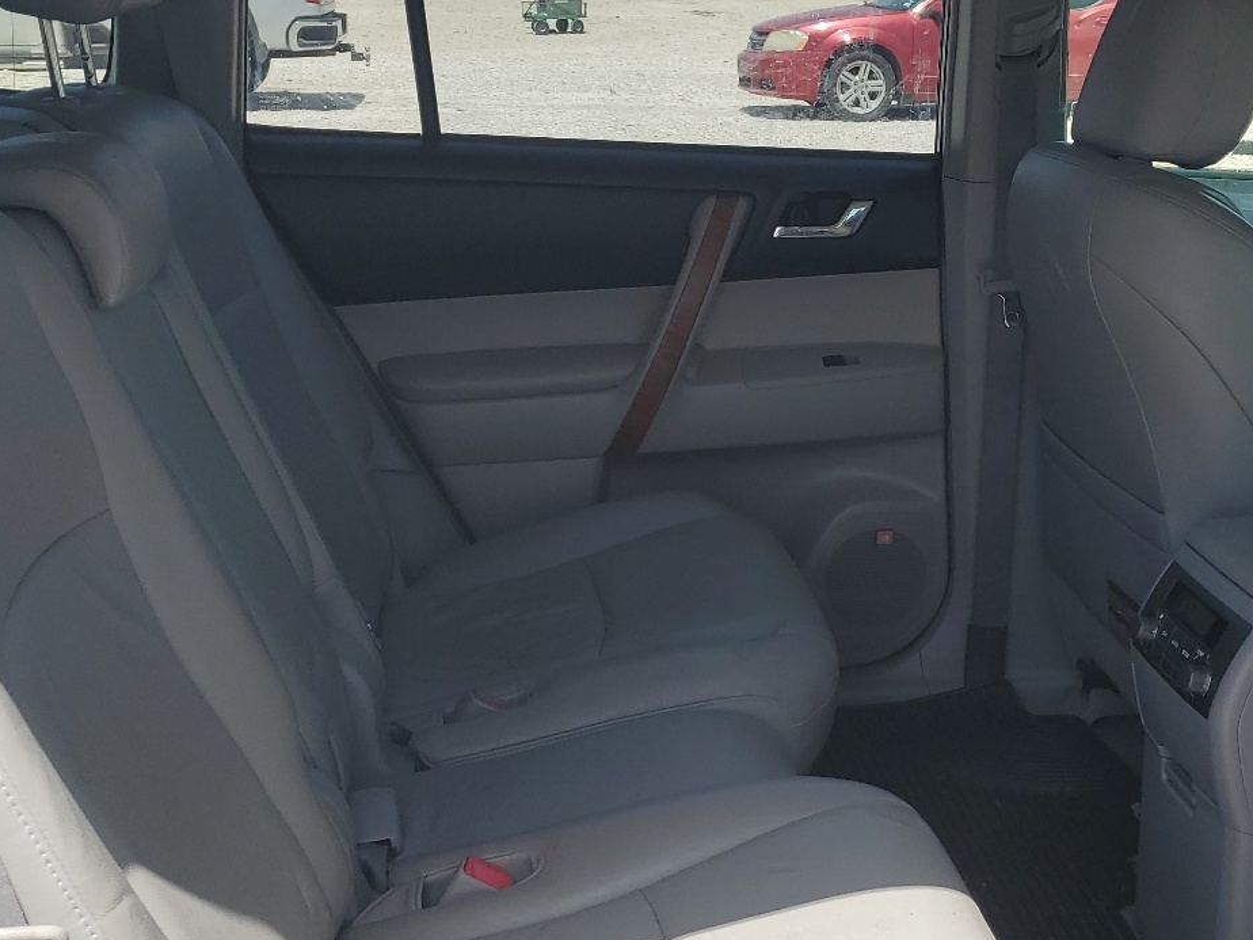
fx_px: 1629
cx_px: 800
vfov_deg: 32.1
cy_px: 553
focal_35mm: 45
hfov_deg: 41.7
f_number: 1.5
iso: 50
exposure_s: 1/1429
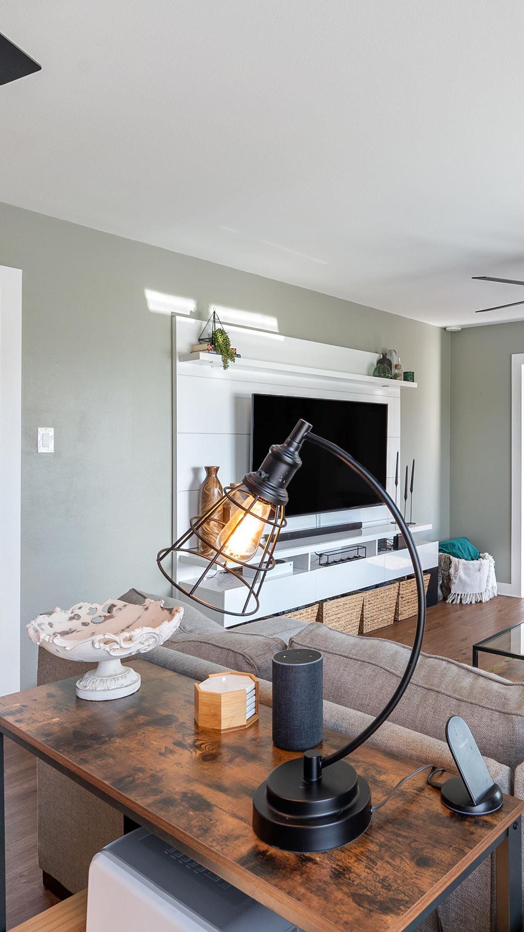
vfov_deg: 71.9
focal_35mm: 26
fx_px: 642
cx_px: 381
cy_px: 455
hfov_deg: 43.2
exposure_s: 1/6
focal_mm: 16
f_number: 9
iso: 250
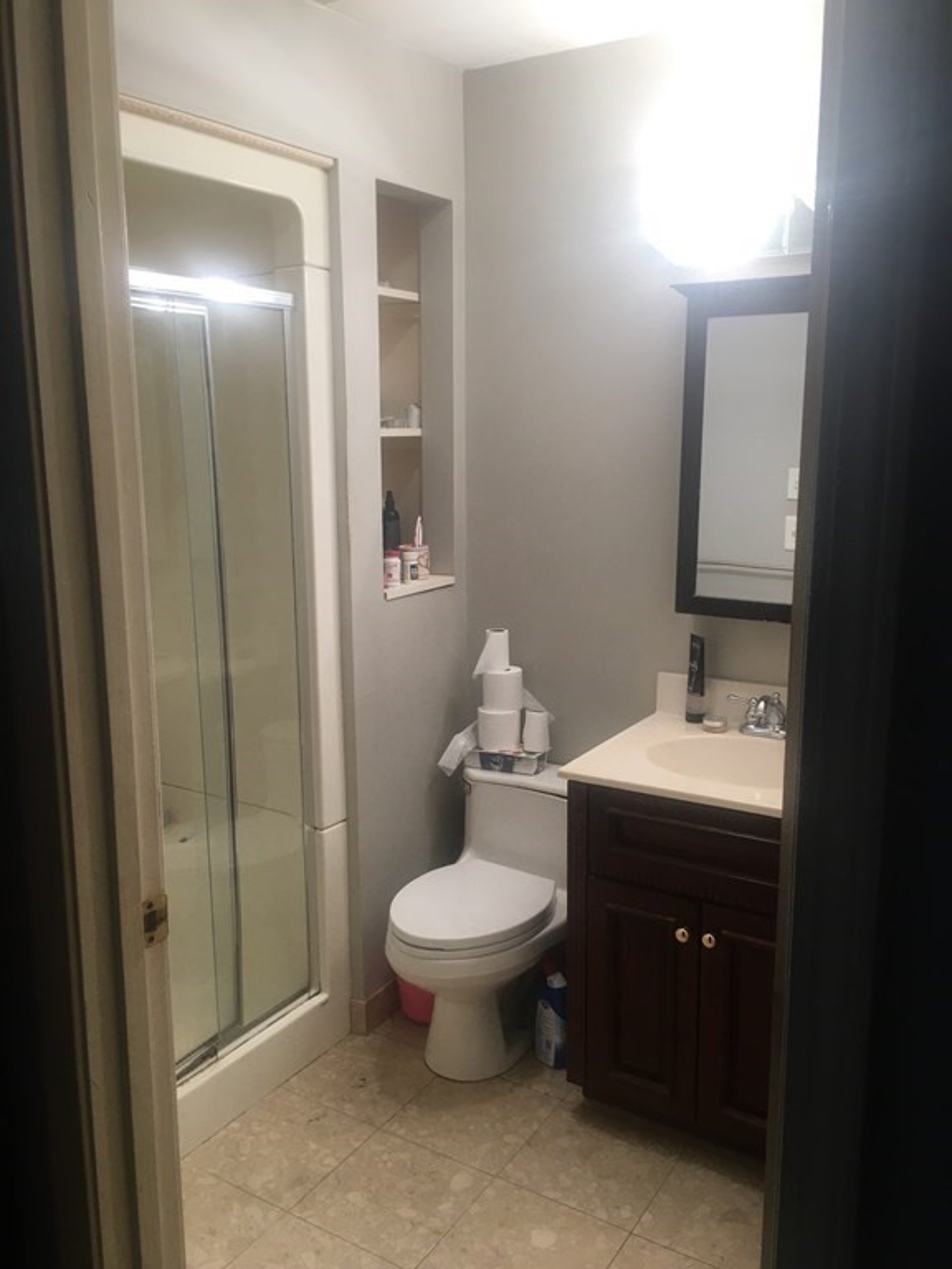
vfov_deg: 61.7
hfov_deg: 48.2
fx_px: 1063
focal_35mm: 29
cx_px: 476
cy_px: 634
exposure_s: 1/30
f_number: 2.2
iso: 25
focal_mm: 4.15
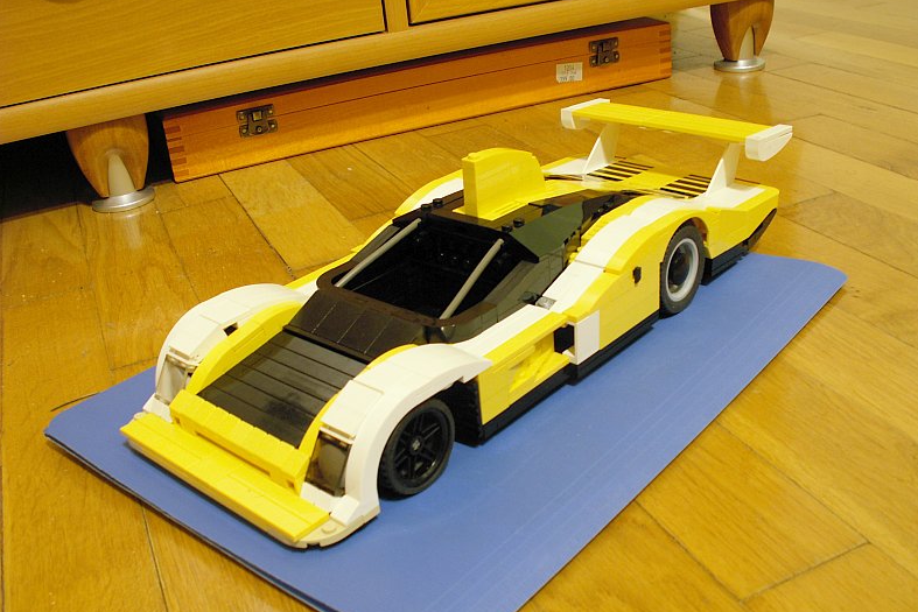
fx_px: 944
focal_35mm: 37
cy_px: 315
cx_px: 460
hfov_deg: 51.9
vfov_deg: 36.0
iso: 50
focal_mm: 5.86
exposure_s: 2.5
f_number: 3.2
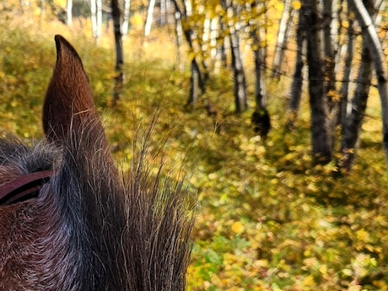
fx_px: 807
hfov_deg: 25.7
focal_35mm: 72
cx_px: 0
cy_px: 237
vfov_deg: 20.2
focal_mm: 5.4
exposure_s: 1/182
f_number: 1.8
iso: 25
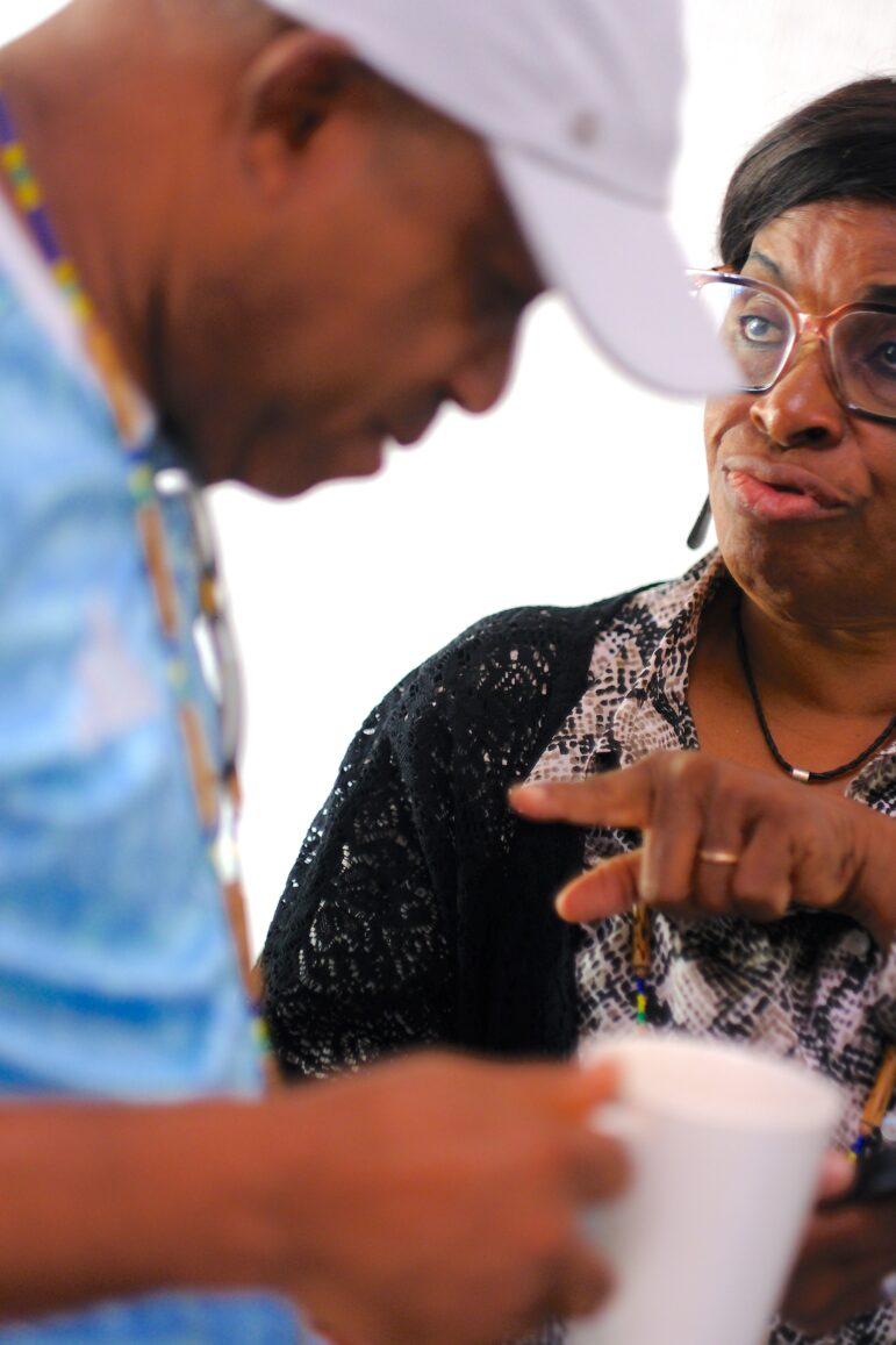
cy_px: 672
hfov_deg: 16.3
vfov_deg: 24.2
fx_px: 3137
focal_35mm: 84
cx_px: 448
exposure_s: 1/320
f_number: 1.2
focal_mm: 56
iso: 640
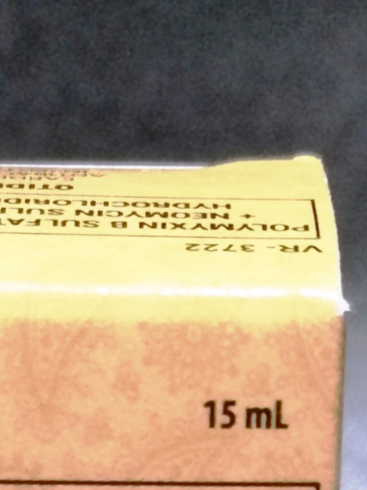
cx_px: -26
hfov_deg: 5.9
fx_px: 3576
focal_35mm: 253
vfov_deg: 7.6
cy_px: 879
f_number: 1.8
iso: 800
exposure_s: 1/30
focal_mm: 5.58
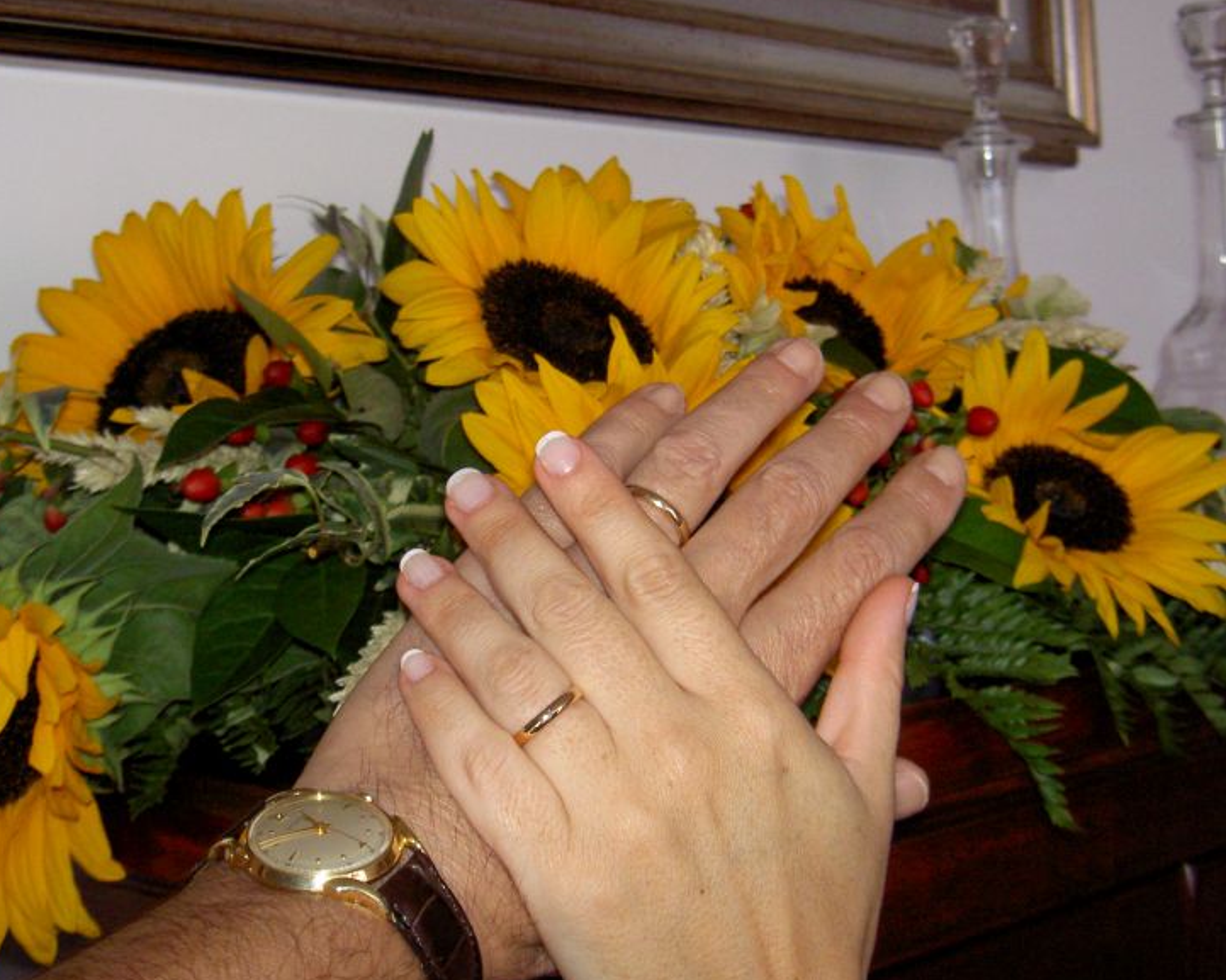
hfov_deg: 34.7
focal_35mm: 54
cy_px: 555
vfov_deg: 28.1
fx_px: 1959
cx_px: 576
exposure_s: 1/60
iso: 200
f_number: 2.8
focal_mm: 8
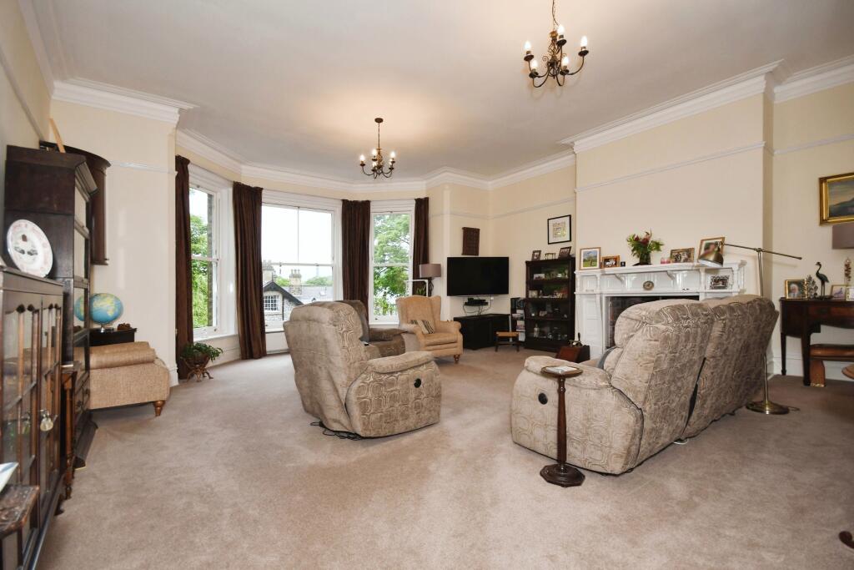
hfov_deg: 100.4
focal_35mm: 15
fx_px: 356
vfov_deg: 77.3
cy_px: 285
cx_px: 427
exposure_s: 1/60
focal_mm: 10
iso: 400
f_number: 8
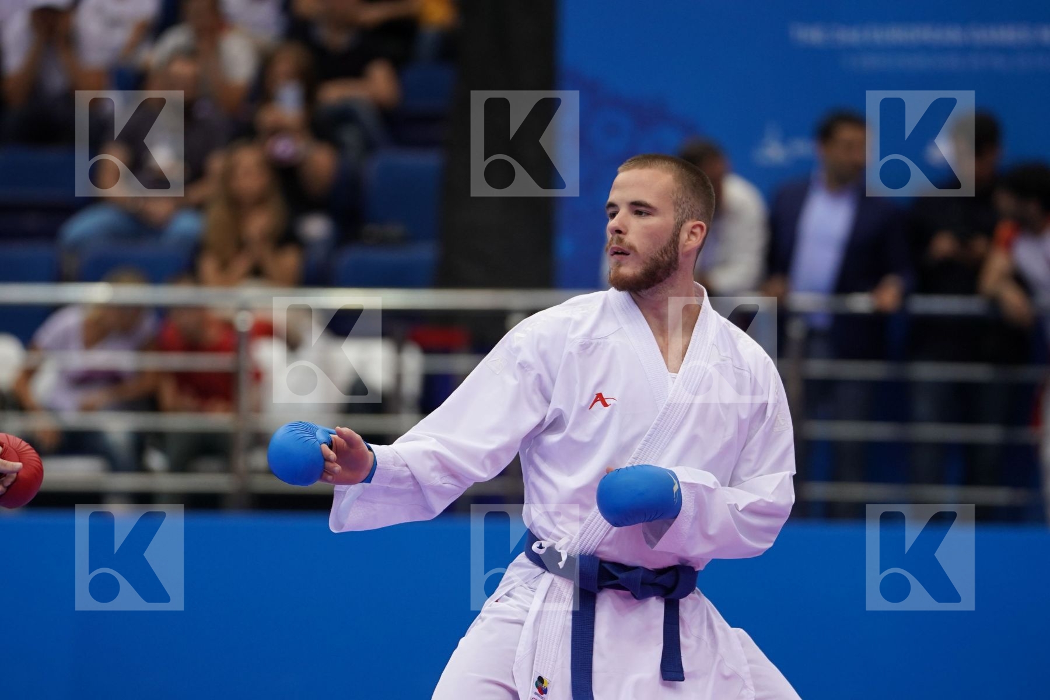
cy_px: 350
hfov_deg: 6.9
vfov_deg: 4.6
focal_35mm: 297
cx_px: 525
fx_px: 8662
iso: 1000
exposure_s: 1/1000
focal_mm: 198
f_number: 2.8
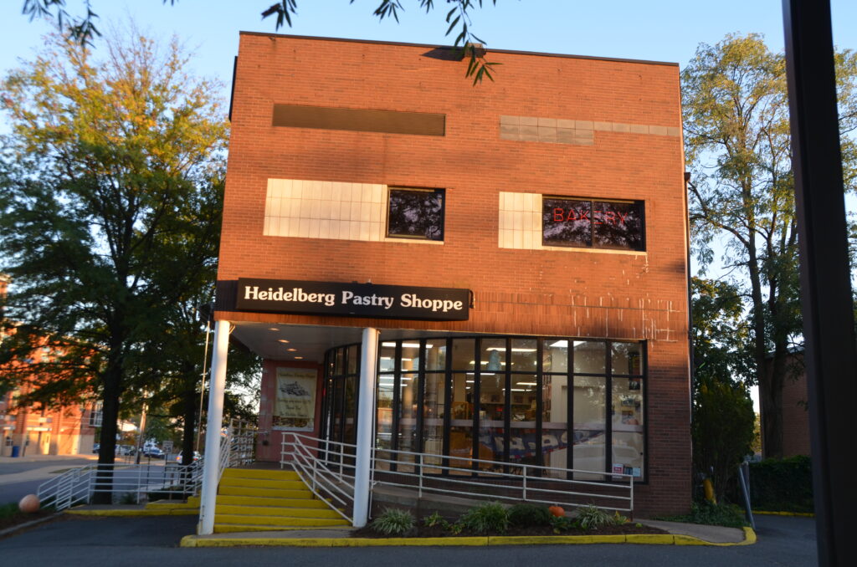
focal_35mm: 33
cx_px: 428
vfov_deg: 39.8
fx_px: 784
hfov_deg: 57.3
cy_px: 284
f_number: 5.6
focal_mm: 22
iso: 320
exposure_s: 1/125
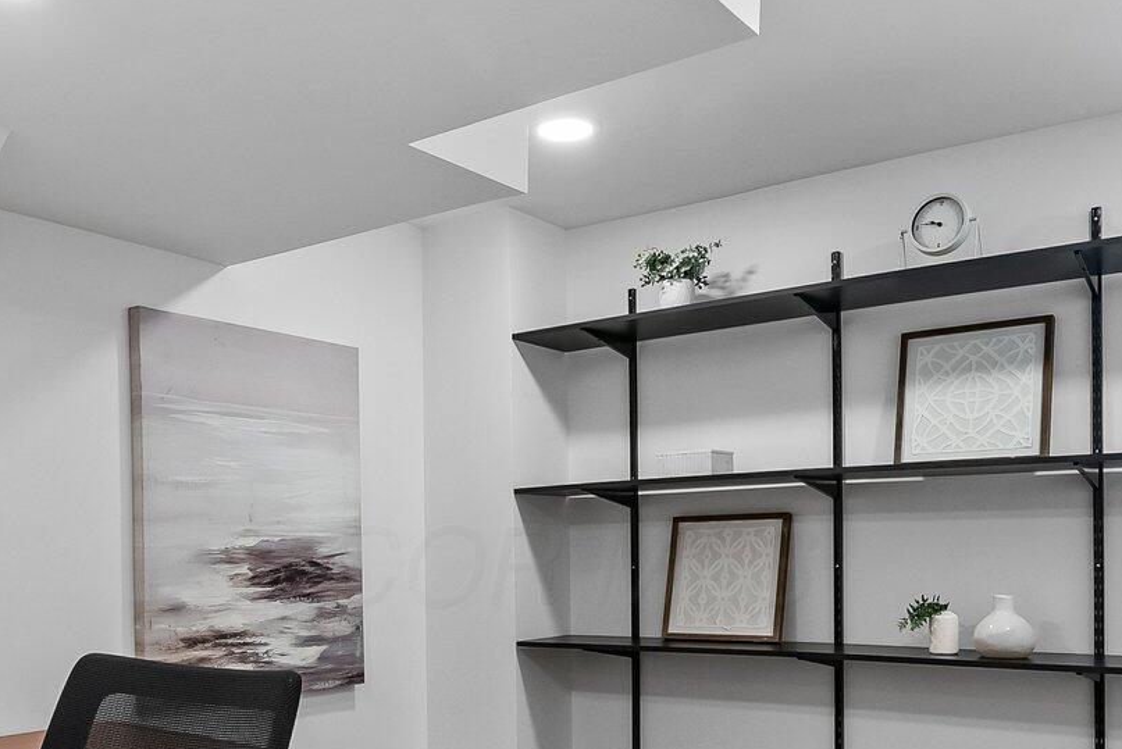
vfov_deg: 38.9
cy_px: 563
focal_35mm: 33
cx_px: 531
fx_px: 1029
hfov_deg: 57.2
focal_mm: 13
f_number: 9
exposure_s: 1/4
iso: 800
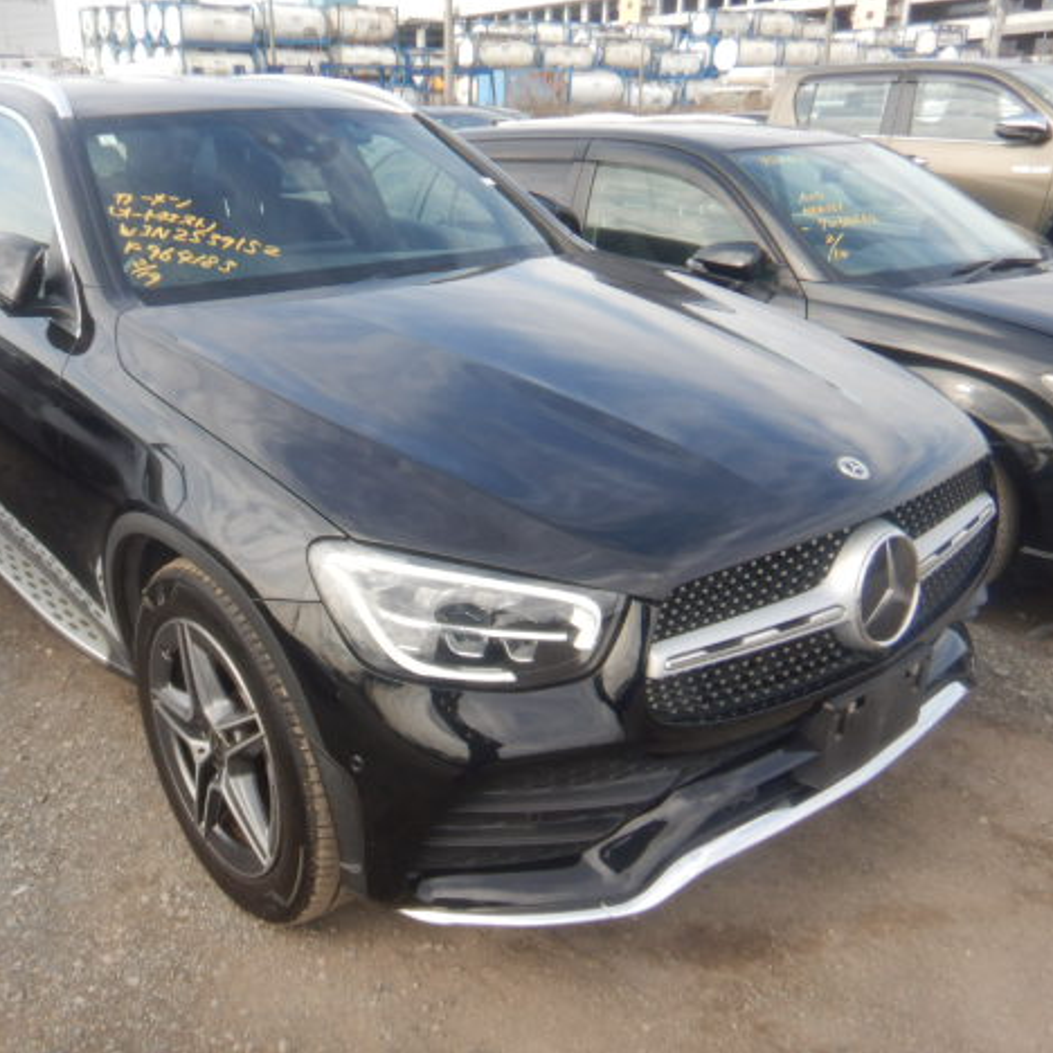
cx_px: 394
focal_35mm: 29
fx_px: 998
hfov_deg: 55.0
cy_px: 515
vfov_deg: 55.6
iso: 125
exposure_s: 1/200
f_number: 2.8
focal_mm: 4.3
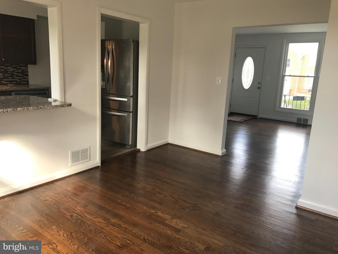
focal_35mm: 28
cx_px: 169
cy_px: 127
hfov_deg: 63.4
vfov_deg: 49.7
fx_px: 273
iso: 25
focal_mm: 3.99
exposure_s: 1/60
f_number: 1.8
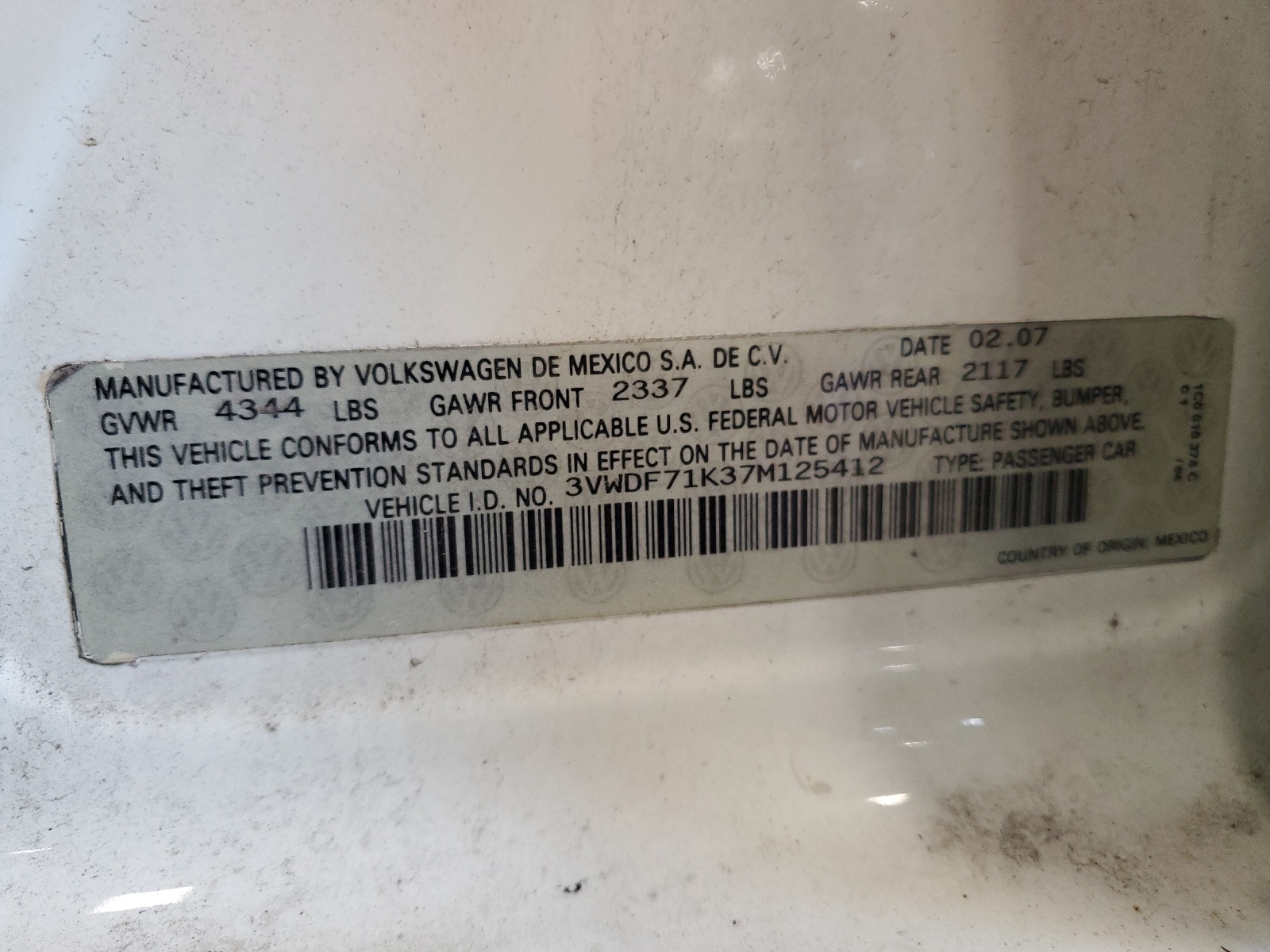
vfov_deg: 53.1
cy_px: 476
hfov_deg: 67.3
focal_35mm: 26
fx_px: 954
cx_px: 635
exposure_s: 1/60.2
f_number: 1.5
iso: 157
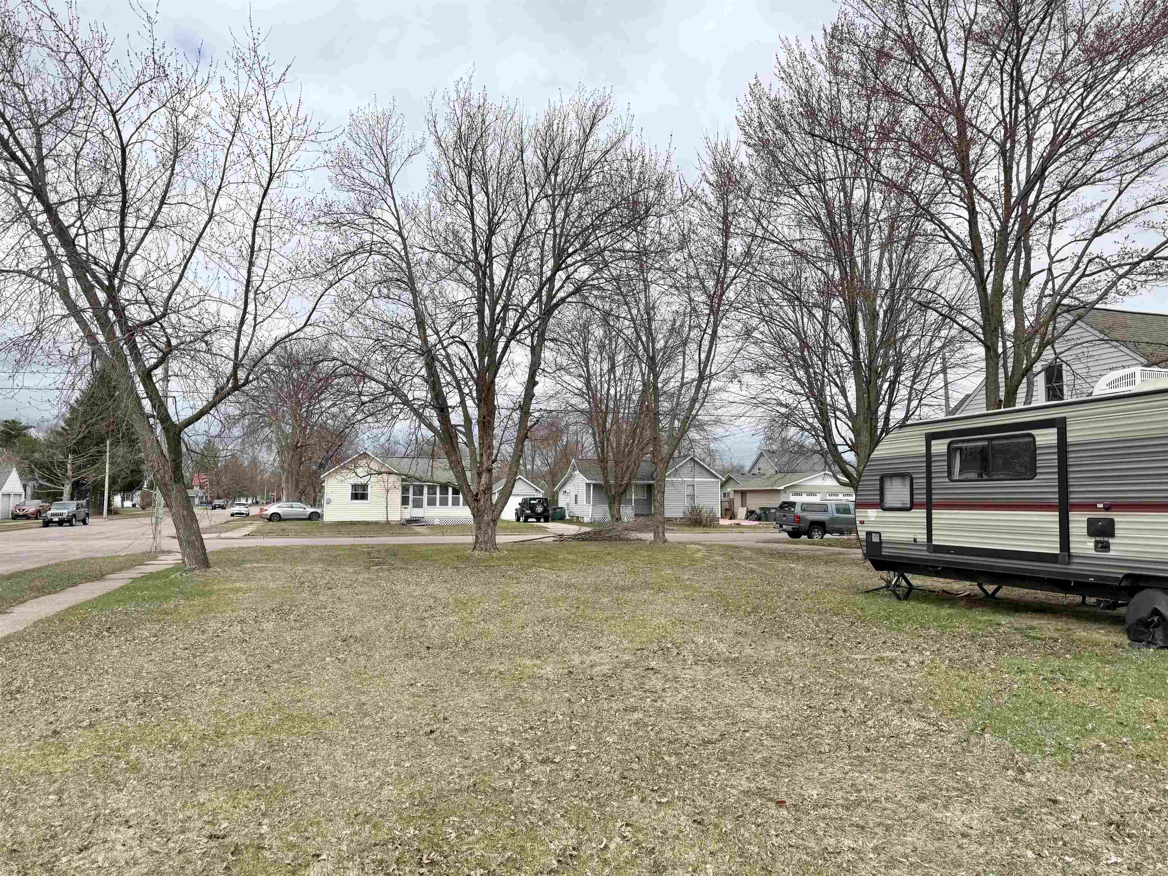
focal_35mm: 24
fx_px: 810
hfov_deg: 71.6
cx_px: 584
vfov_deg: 56.8
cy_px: 438
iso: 80
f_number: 1.78
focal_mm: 6.76
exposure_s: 1/3759
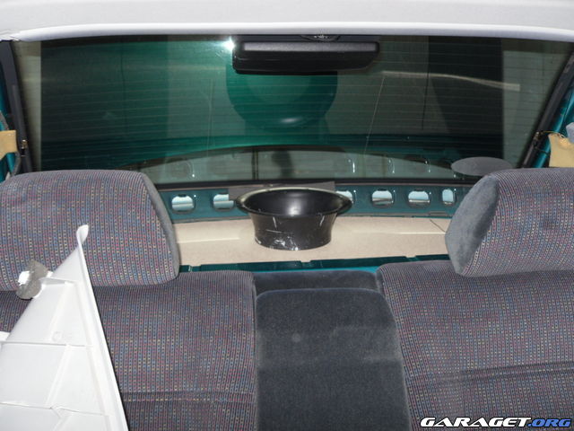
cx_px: 287
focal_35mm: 35
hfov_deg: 52.6
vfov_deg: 40.7
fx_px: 580
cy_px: 216
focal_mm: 6.3
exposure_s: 1/45
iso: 100
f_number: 3.5
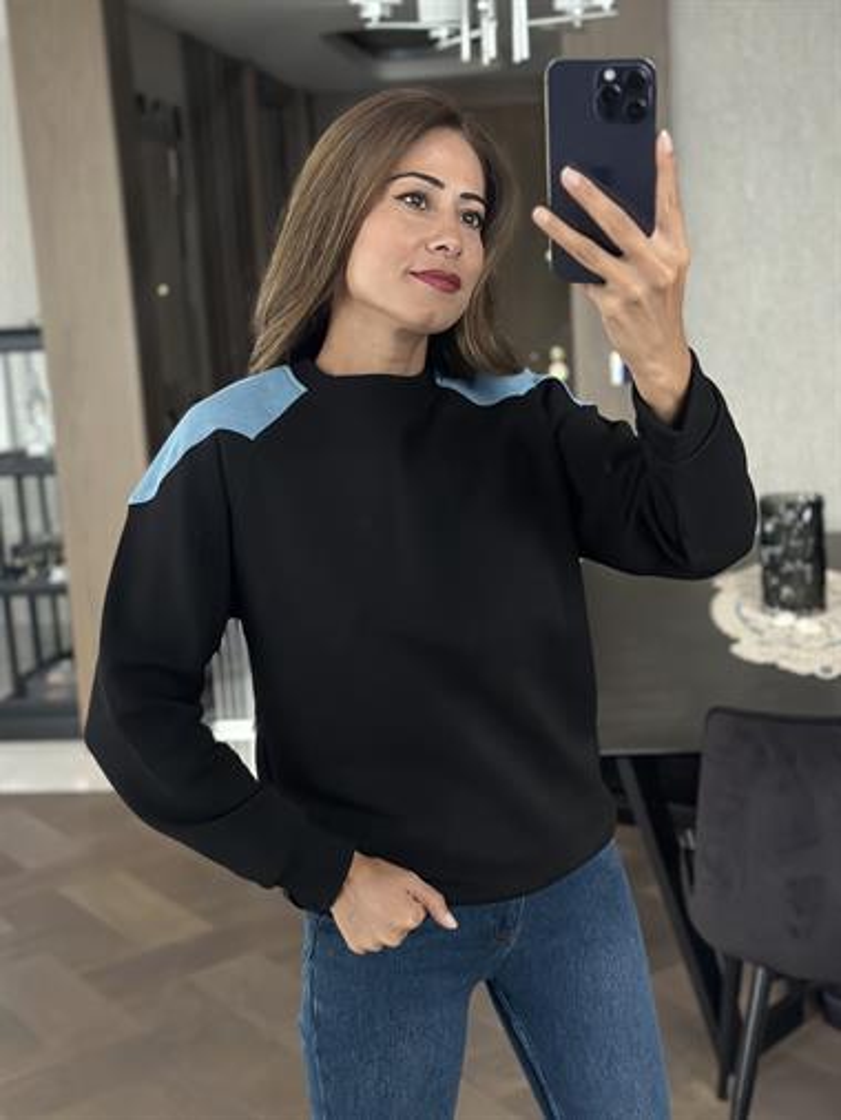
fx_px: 1554
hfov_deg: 30.3
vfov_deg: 39.6
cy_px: 560
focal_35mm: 48
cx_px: 420
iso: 640
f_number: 1.78
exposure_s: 1/40
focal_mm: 6.86
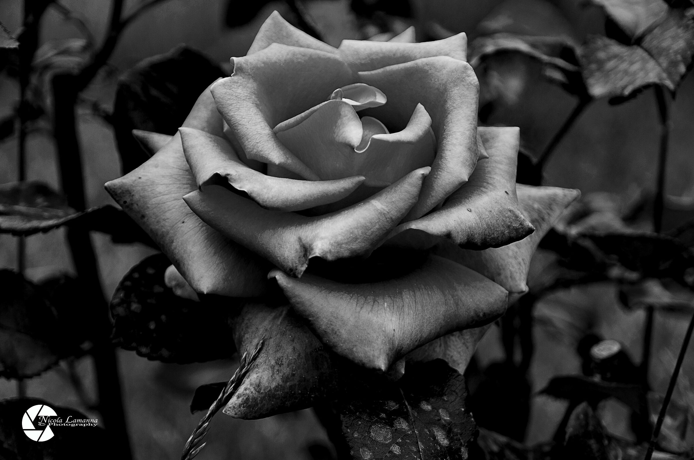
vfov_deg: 10.7
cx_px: 347
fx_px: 2453
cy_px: 230
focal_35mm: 128
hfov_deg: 16.1
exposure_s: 1/200
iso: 200
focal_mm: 85
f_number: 5.6
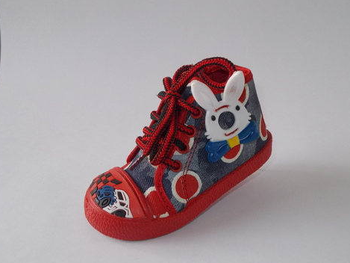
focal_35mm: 32
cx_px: 177
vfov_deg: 44.2
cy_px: 139
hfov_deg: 56.8
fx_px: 324
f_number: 3.4
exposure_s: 1/25
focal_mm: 5.3
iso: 200
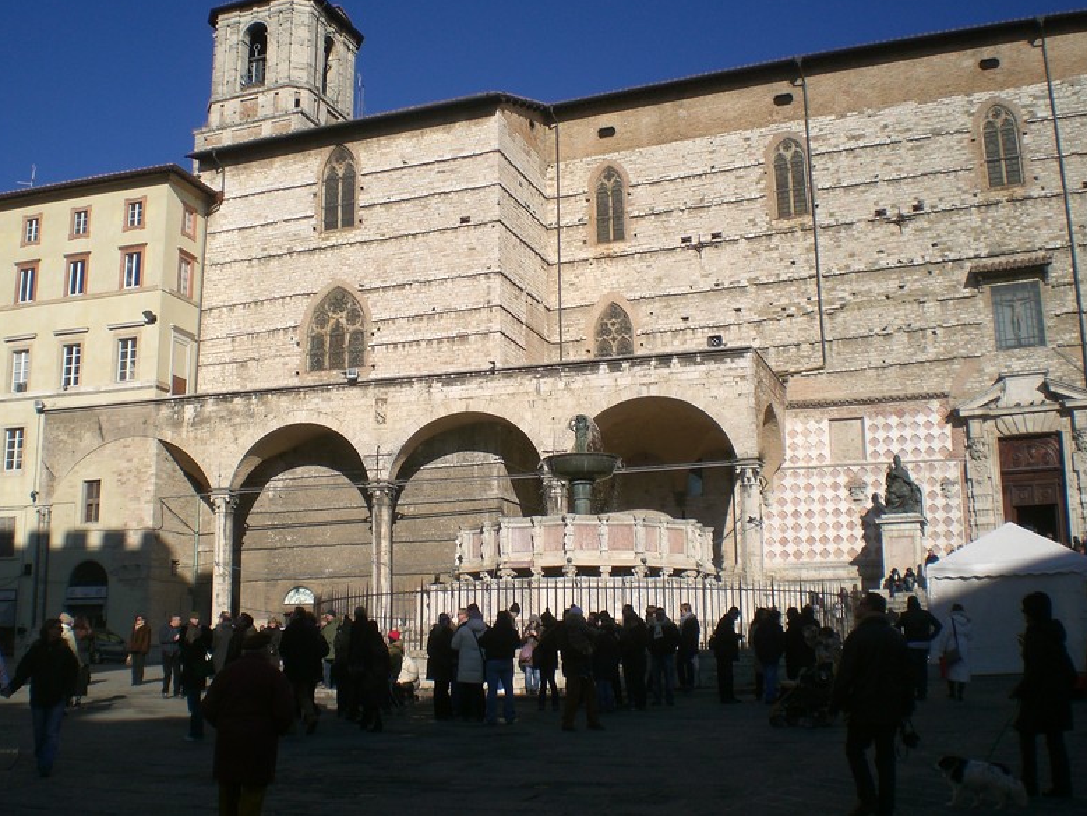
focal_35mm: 39
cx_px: 544
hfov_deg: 47.8
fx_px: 1225
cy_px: 403
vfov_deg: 36.8
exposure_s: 1/800
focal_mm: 6.3
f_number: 4.4
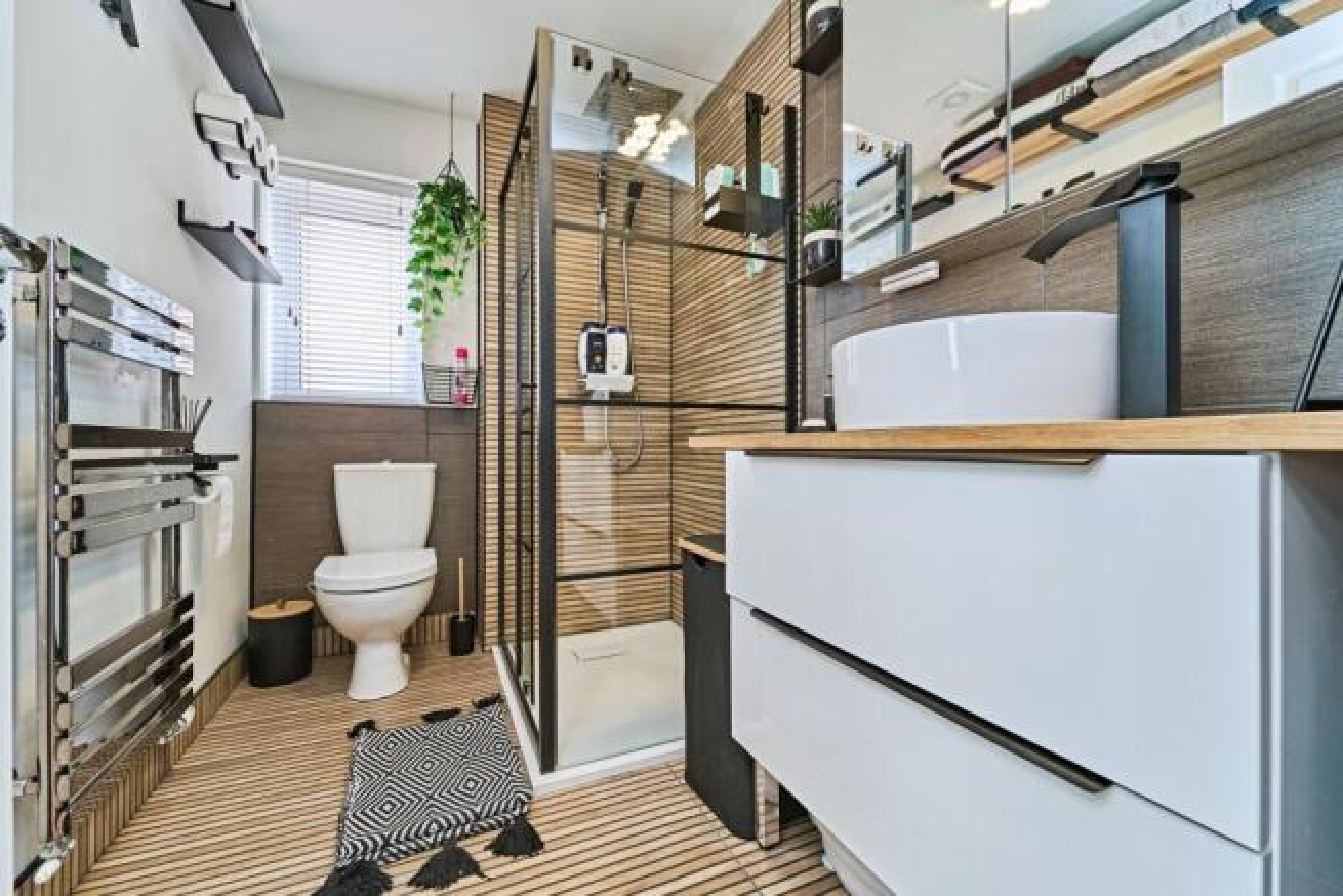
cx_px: 672
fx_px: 522
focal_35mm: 14
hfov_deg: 104.2
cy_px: 448
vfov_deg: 81.2
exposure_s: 1/15
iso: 400
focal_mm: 14
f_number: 8
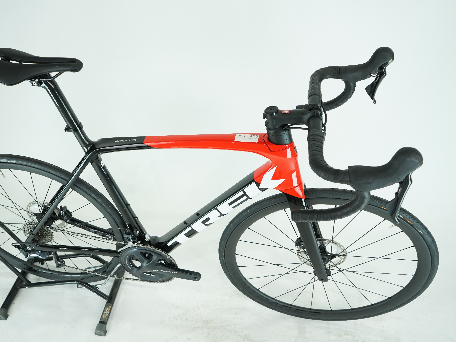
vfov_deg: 44.2
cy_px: 171
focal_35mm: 32
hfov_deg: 56.6
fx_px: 422
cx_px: 196
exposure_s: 1/200
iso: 1600
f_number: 5.6
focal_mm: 29
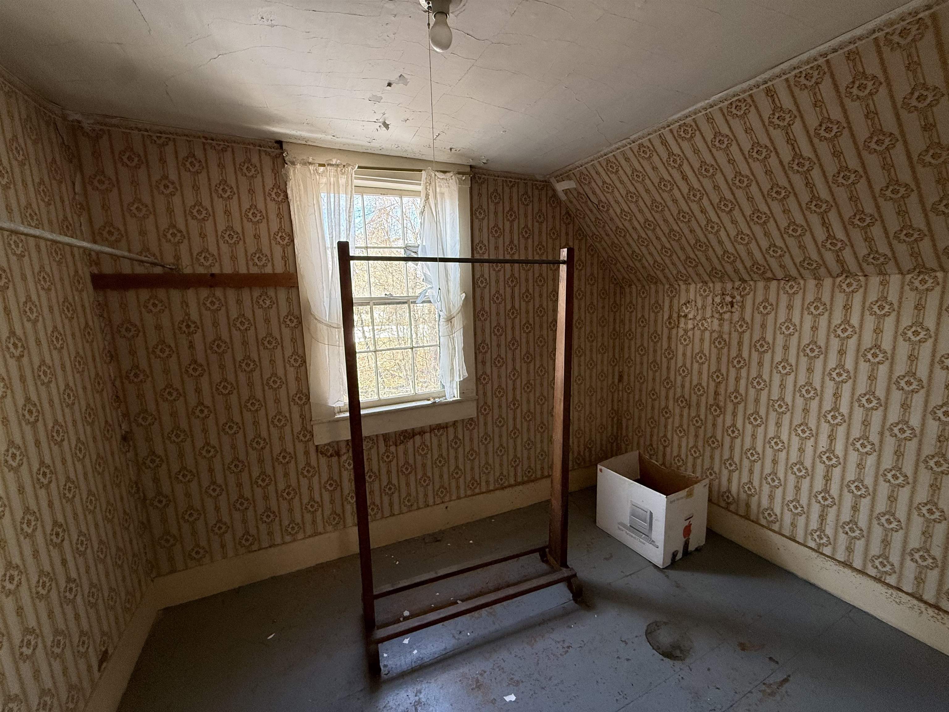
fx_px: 384
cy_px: 356
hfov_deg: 102.1
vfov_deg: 85.7
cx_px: 474
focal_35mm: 14
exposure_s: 1/99
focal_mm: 2.22
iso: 200
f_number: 2.2
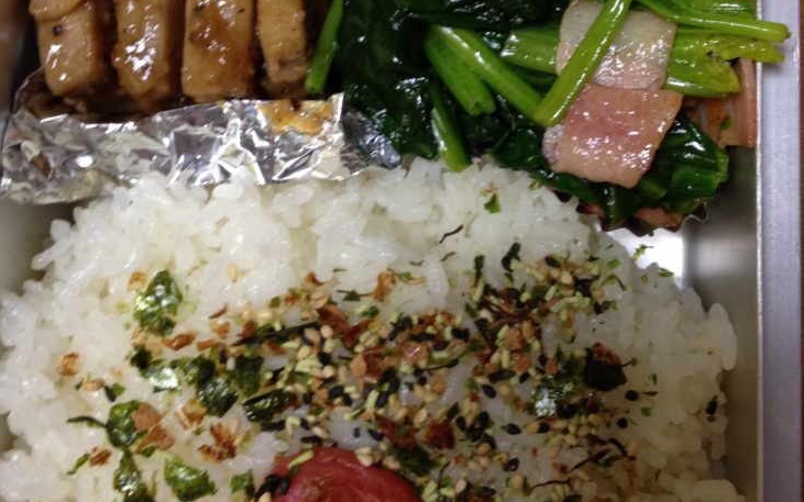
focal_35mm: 52
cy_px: 171
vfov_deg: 24.8
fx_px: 1139
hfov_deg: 38.9
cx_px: 386
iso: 125
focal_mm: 4.28
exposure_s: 1/20
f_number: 2.4
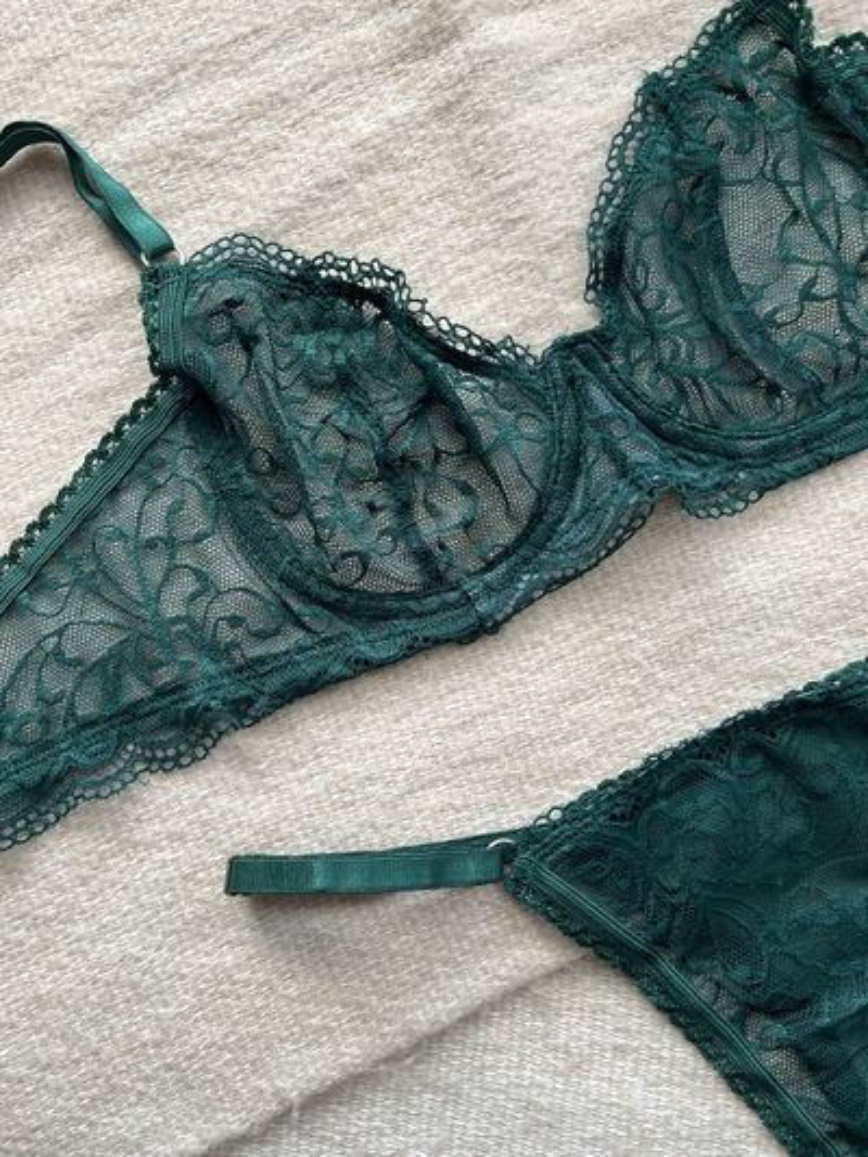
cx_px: 434
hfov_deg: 53.1
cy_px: 578
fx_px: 869
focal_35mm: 26
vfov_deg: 67.3
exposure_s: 1/92
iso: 125
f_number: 1.6
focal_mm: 5.1
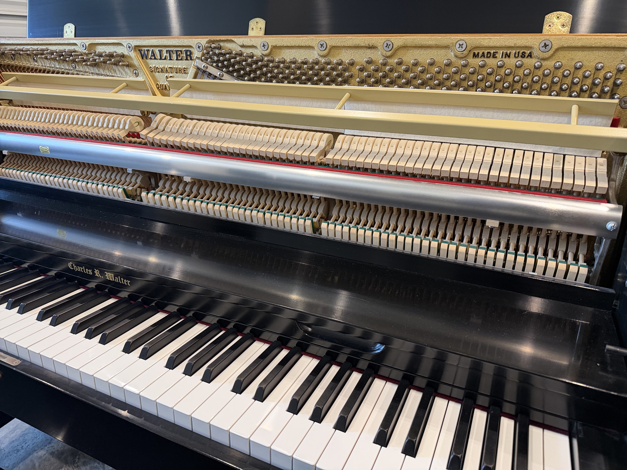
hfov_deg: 71.6
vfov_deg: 56.8
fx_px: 435
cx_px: 314
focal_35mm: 24
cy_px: 235
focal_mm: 6.76
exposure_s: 1/60
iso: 320
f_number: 1.78
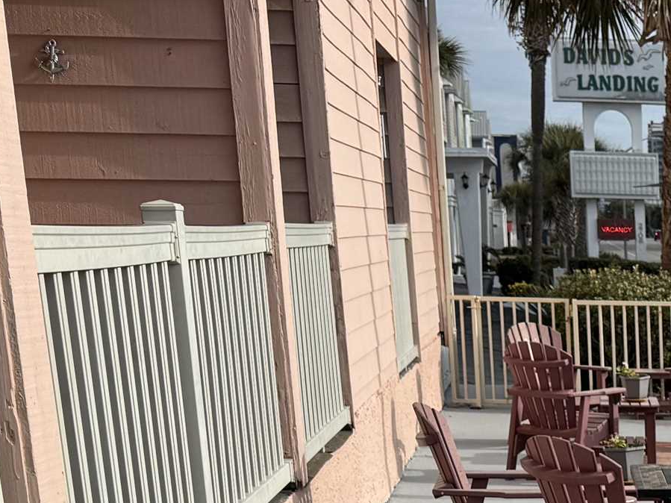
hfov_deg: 21.6
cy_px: 710
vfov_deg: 16.7
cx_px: 862
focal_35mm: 82
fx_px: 1589
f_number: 1.78
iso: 80
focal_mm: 6.76
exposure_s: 1/4608
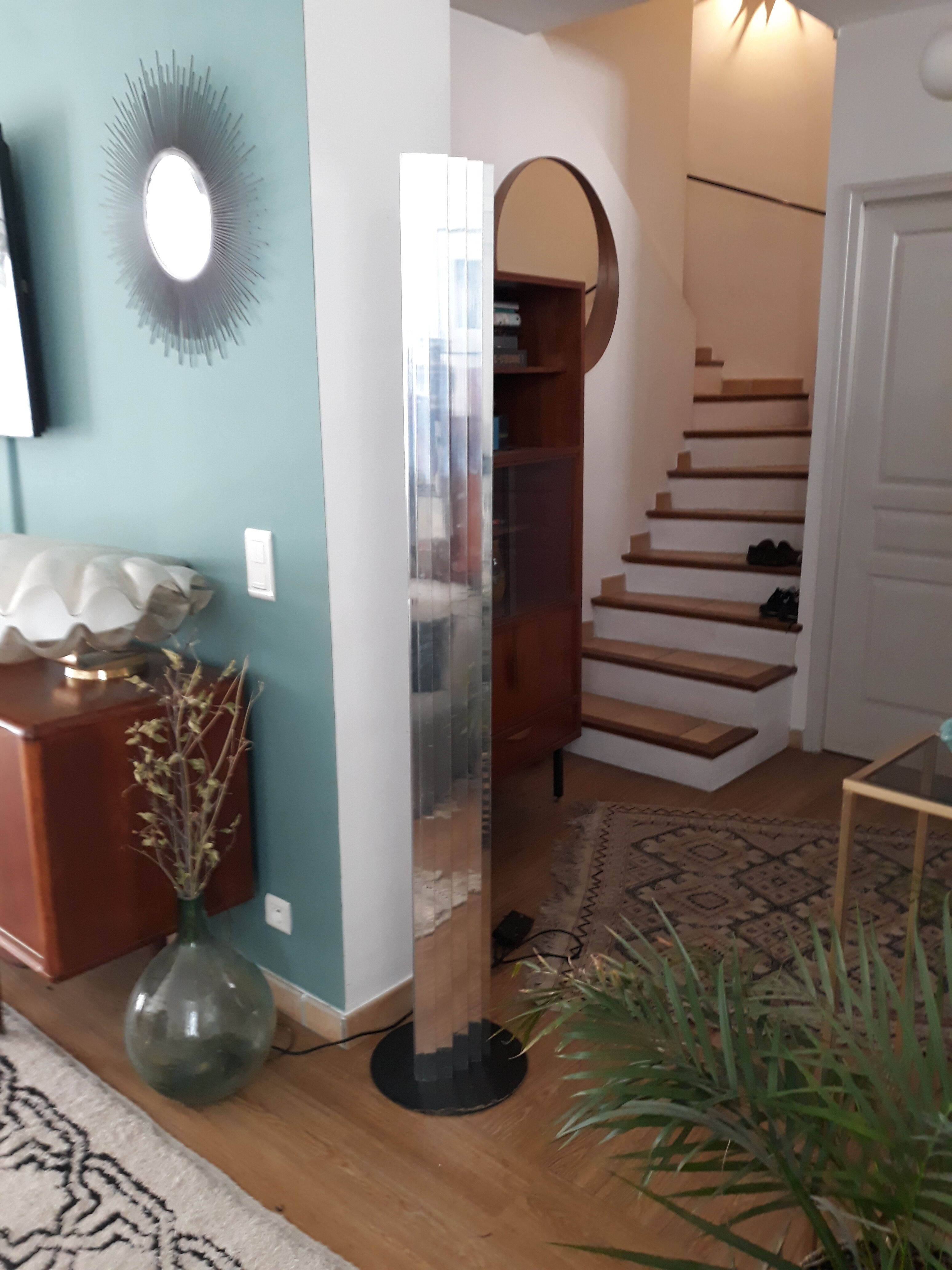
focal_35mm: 27
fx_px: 990
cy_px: 635
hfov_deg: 51.4
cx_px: 476
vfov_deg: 65.3
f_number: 1.7
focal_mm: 3.71
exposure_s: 1/25
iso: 160
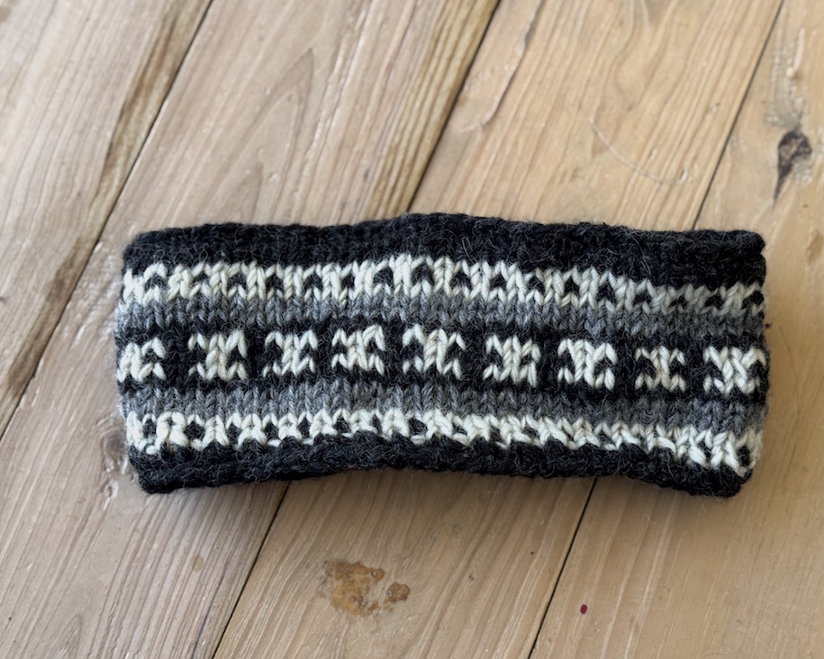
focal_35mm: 51
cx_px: 412
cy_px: 324
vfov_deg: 29.7
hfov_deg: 36.7
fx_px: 1244
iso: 100
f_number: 1.78
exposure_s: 1/164
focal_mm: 6.76
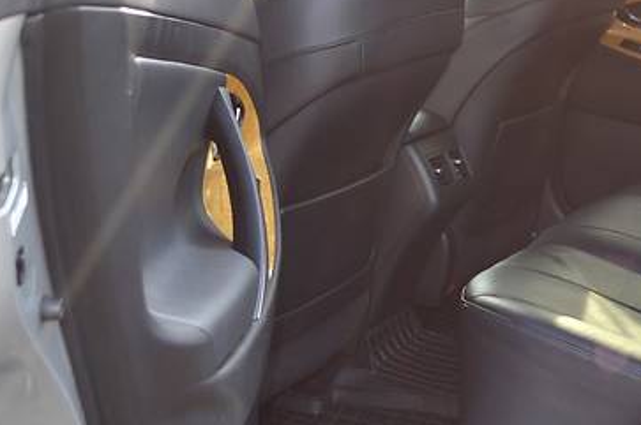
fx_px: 1529
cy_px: 90
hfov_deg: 22.8
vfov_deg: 15.7
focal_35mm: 86
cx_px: 637
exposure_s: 1/125
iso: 160
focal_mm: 26
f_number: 4.2
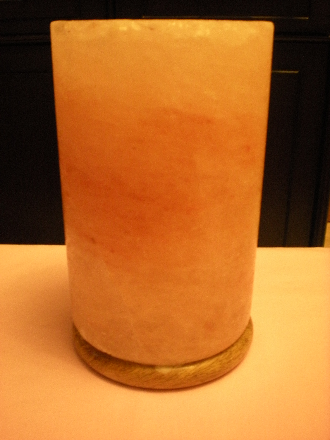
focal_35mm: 38
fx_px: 483
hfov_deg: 37.7
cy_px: 220
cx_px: 165
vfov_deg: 49.0
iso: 427
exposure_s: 1/8
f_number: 3.1
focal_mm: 6.3
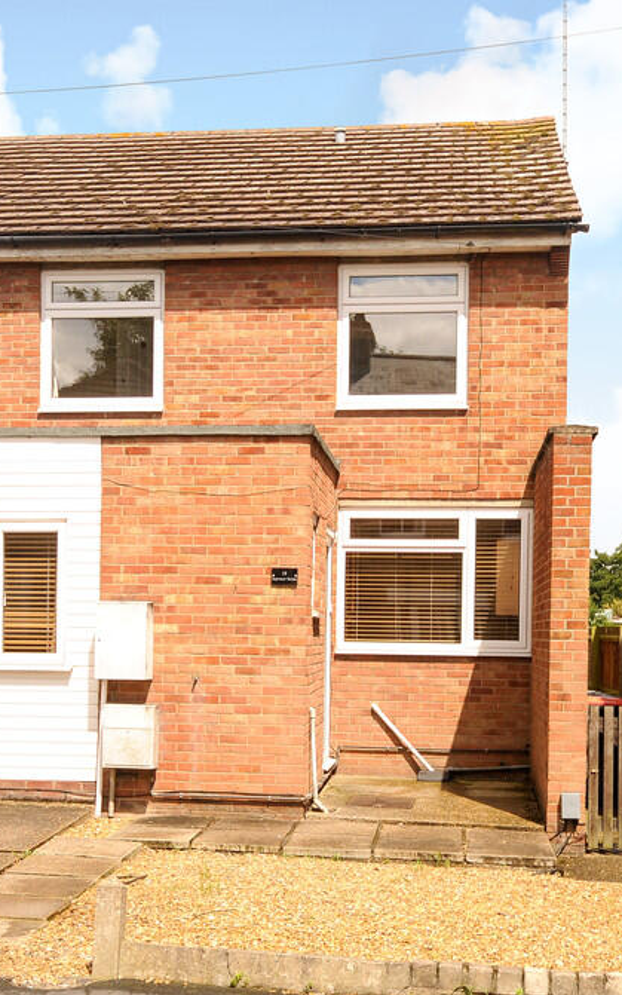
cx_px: 215
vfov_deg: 36.3
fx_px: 1518
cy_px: 493
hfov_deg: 23.1
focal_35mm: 56
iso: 400
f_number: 6.3
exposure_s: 1/1000
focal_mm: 24
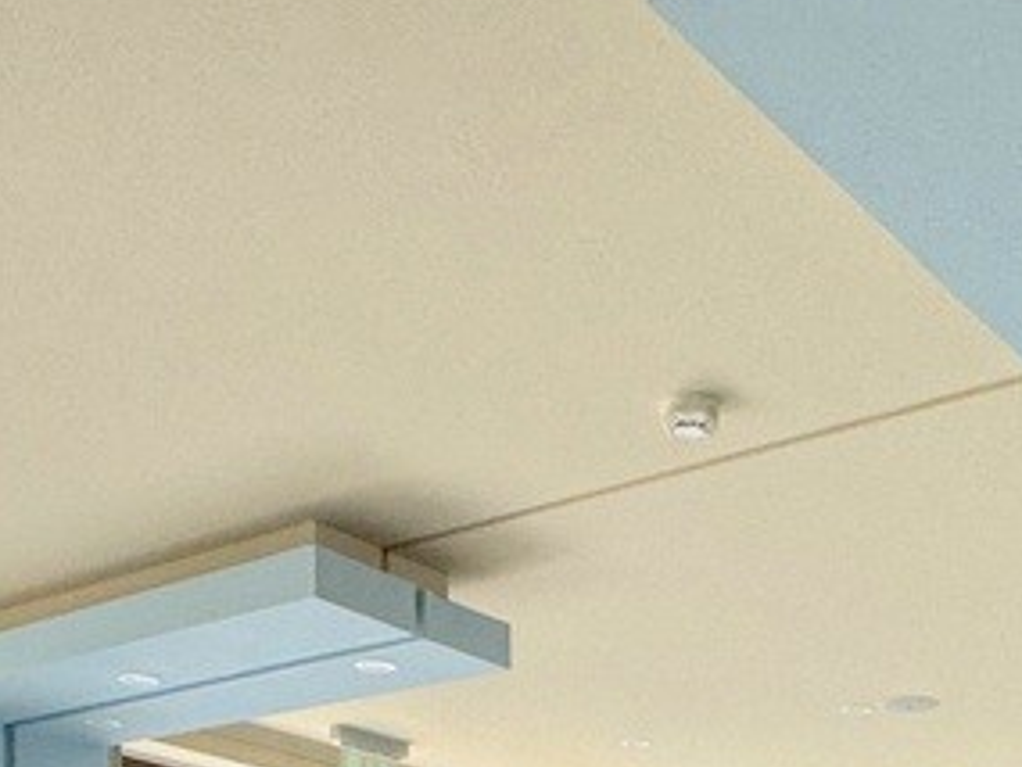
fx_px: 1743
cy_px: 1326
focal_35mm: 59
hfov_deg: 32.5
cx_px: 653
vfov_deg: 19.5
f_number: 2.2
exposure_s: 1/100
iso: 160
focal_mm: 2.22
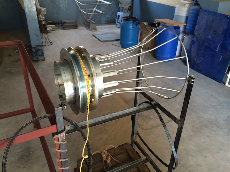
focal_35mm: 29
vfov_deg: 48.2
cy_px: 86
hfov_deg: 61.7
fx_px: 193
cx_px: 115
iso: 80
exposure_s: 1/30
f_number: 2.2
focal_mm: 4.15
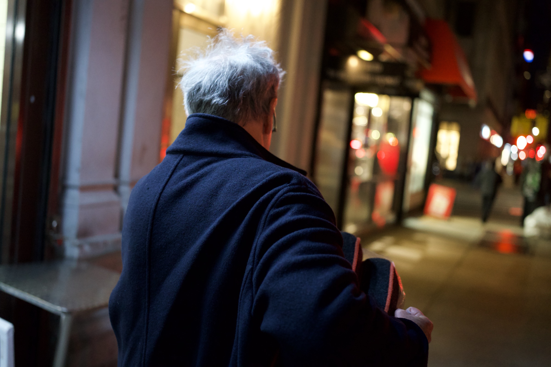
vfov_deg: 33.4
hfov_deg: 48.5
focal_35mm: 40
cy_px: 184
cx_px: 276
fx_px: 612
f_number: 2.5
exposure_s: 1/160
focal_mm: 40
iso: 5000
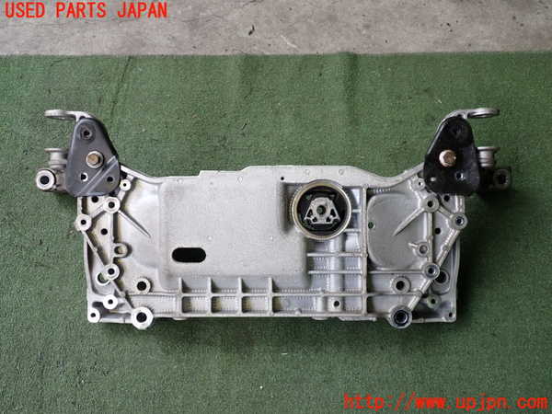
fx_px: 478
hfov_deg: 60.0
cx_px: 276
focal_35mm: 30
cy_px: 207
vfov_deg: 46.8
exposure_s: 1/125
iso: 200
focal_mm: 5.4
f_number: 2.3
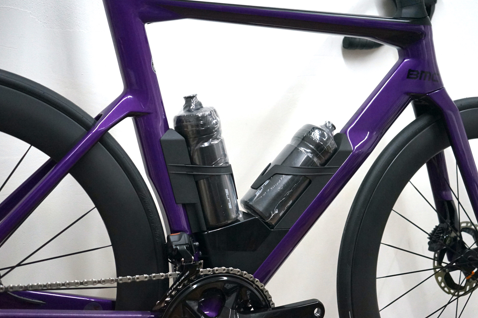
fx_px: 611
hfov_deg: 42.7
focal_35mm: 46
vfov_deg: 29.2
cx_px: 241
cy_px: 157
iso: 3200
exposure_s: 1/160
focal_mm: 45
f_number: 4.5
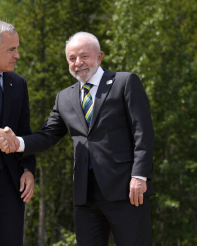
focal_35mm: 183
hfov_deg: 8.4
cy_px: 123
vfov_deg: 10.6
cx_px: 41
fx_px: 1335
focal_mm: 129
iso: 200
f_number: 7.1
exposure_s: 1/500
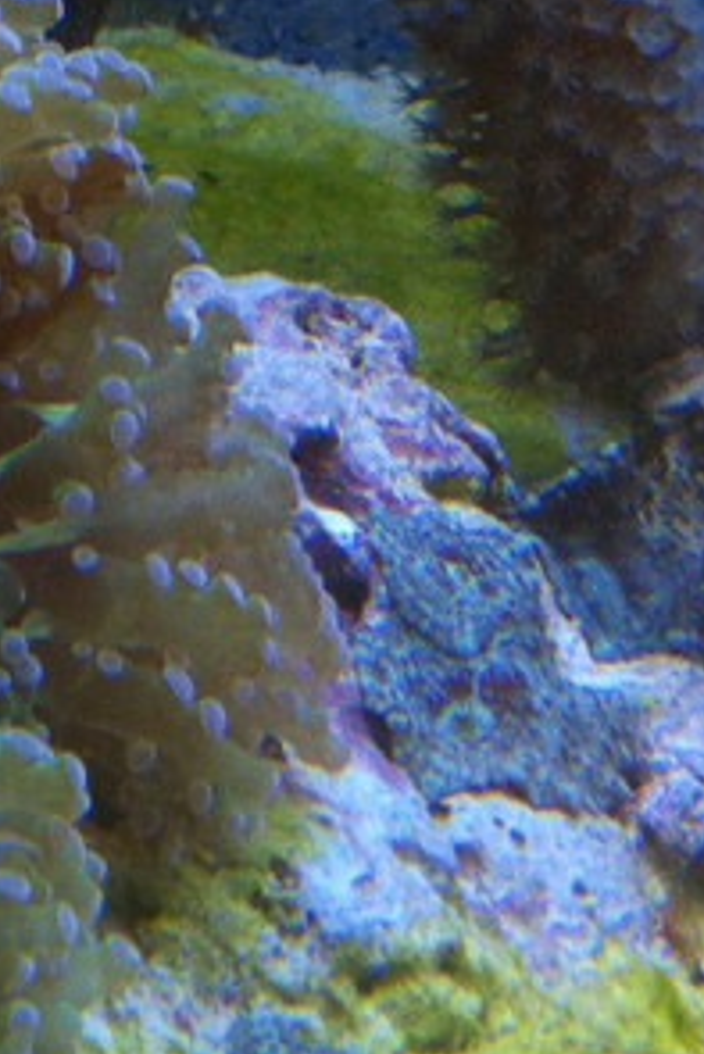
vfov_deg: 15.1
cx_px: -949
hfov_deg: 9.4
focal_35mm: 132
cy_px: 1158
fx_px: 3867
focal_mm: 3.85
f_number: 2.8
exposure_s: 1/120
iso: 100
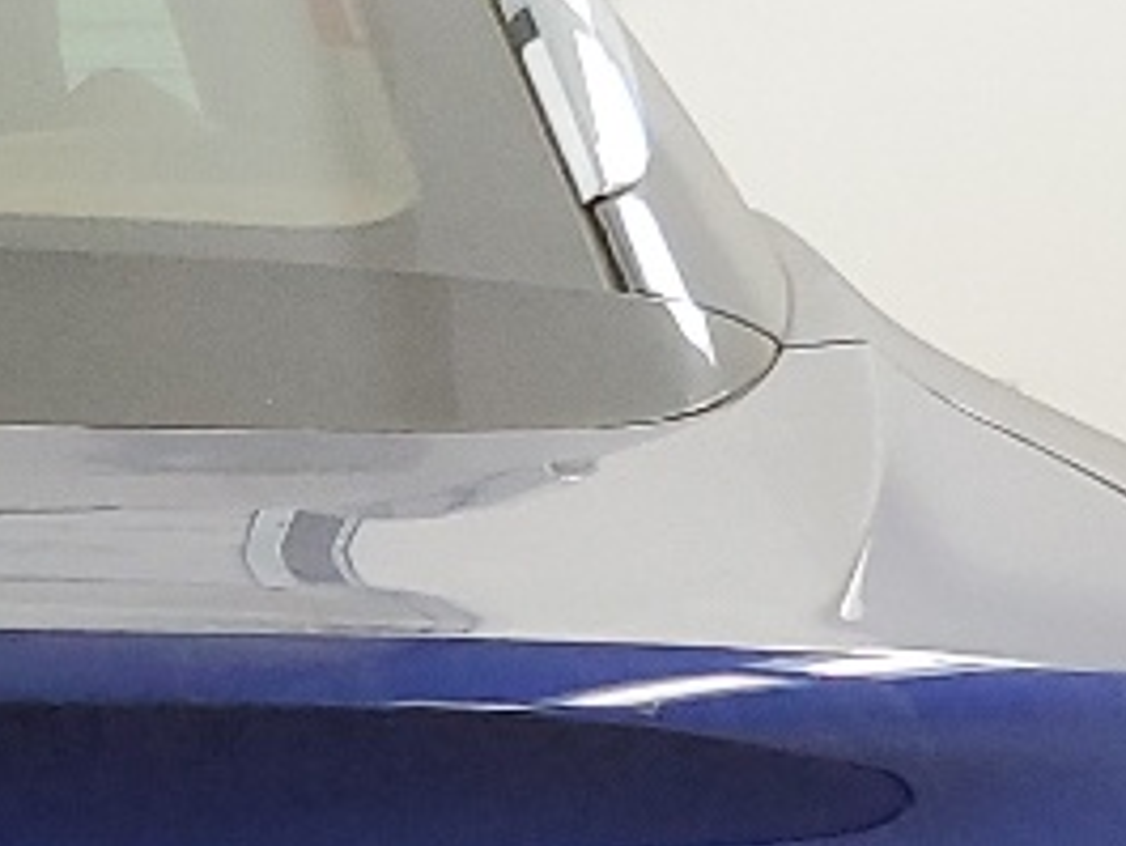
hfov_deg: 11.9
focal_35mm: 157
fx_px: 5109
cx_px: -625
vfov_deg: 9.1
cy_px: 1403
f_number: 1.5
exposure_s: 1/60.2
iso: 145
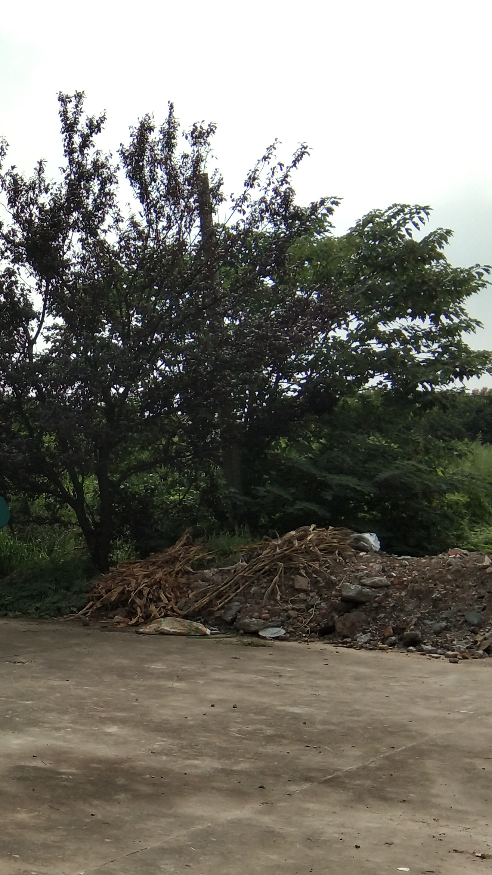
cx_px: -190
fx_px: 1392
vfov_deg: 34.8
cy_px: 531
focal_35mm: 60
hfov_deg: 18.3
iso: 50
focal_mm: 3.69
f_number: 2.2
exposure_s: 1/1507
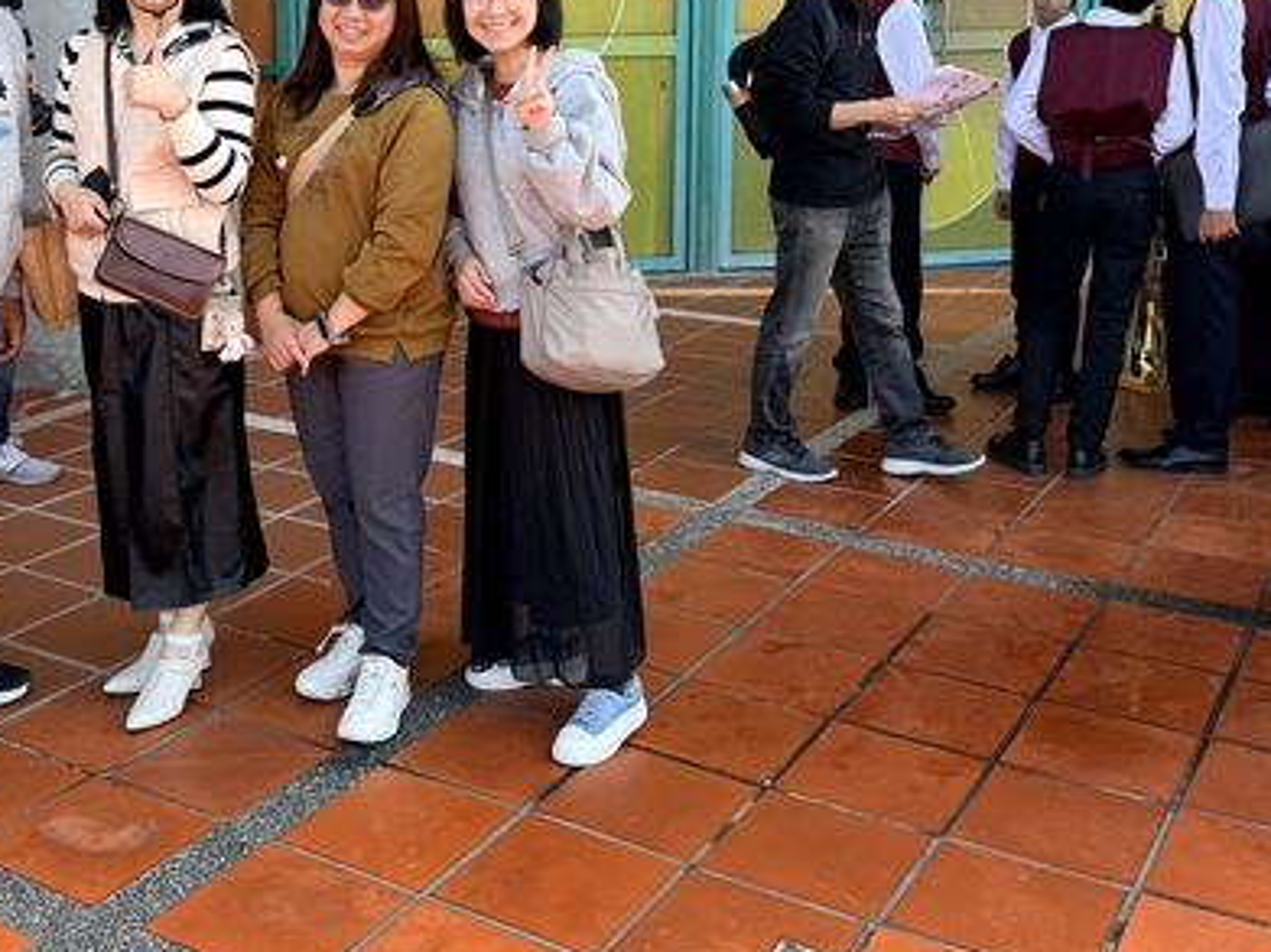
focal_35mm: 43
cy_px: 206
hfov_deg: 43.5
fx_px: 1578
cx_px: 465
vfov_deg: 32.7
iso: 80
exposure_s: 1/543
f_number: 1.78
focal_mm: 6.76
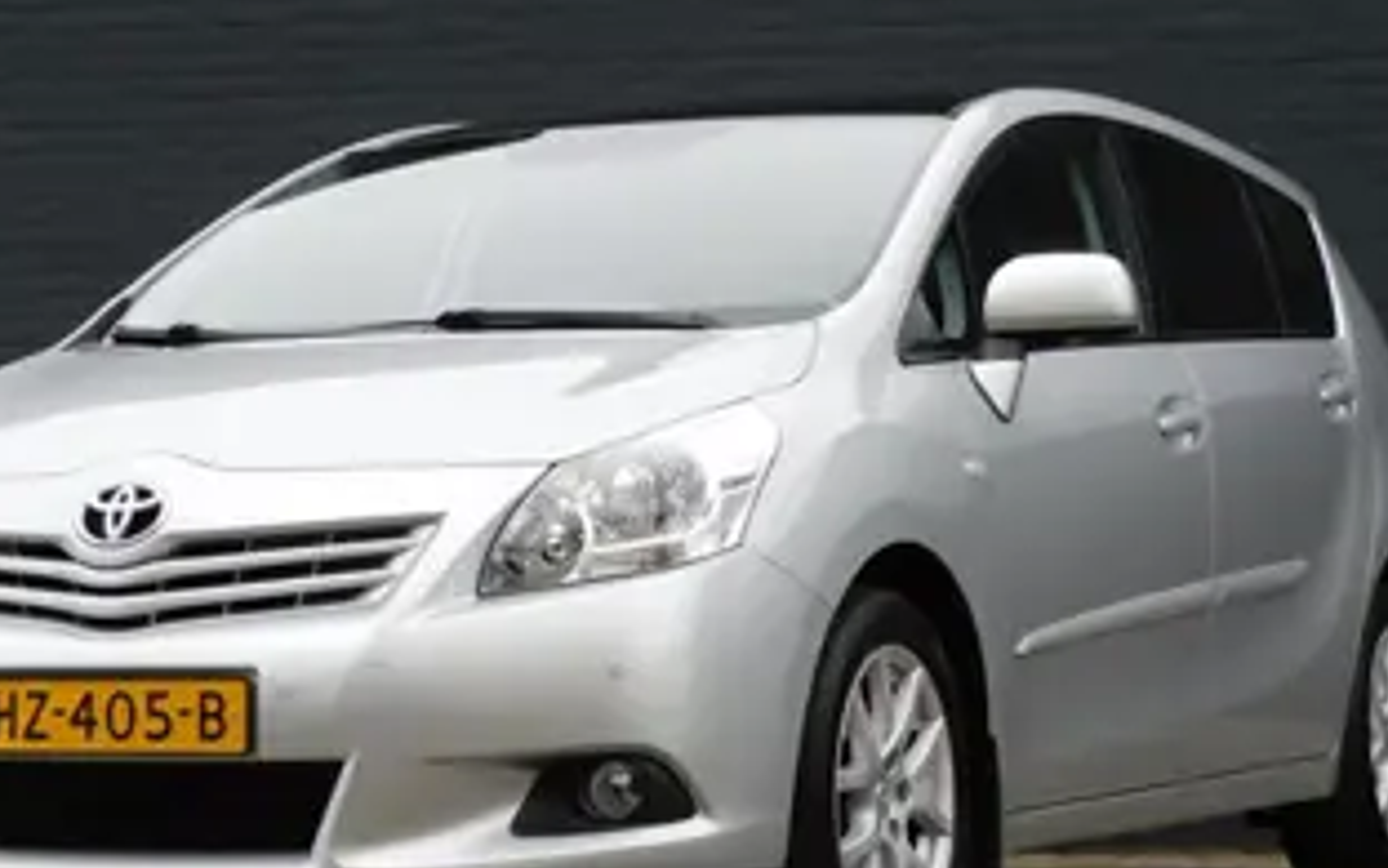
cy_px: 338
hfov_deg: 18.3
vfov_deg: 11.5
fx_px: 4312
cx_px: 596
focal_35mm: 114
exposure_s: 1/400
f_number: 4.5
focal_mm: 12.5
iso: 125
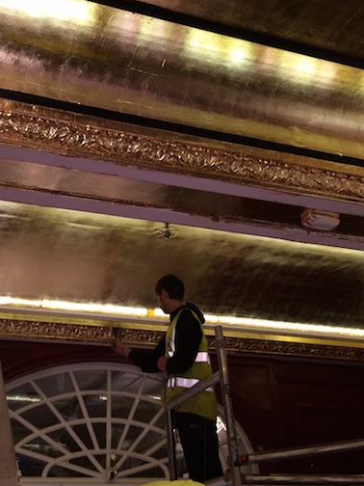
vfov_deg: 39.9
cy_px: 110
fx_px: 645
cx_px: 172
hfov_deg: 31.5
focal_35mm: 46
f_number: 2.2
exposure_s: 1/30
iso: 100
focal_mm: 4.15
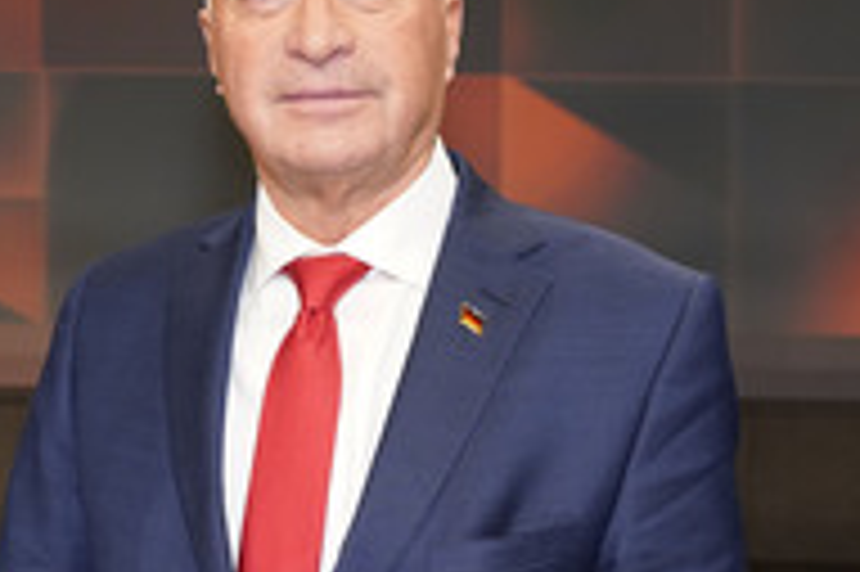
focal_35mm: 78
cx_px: 380
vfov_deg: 17.4
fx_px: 1862
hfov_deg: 26.0
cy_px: 423
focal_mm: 33
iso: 2000
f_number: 5.6
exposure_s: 1/125
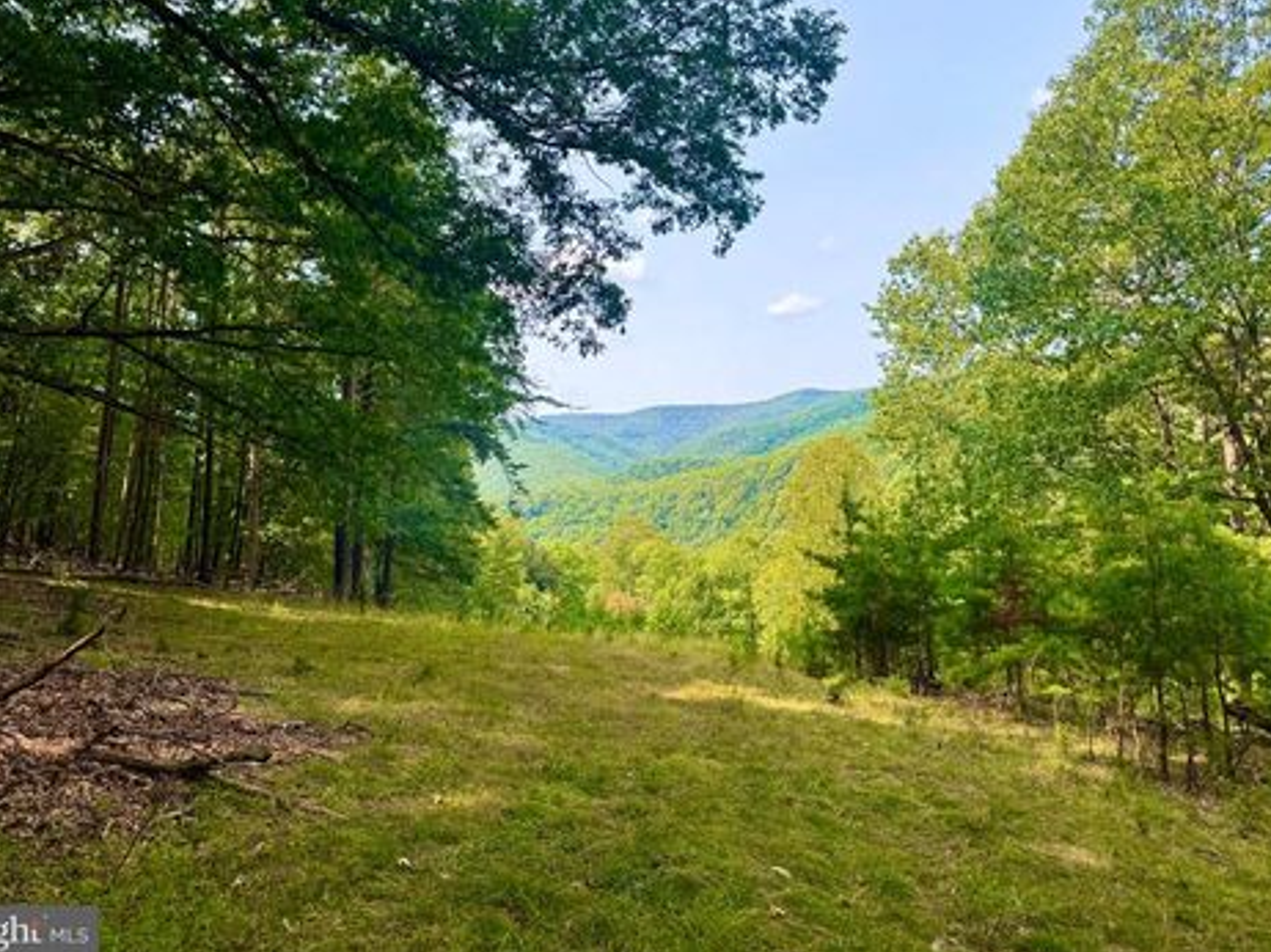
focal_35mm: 26
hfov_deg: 67.3
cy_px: 444
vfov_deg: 53.0
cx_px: 619
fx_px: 954
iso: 80
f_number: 1.78
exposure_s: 1/1151
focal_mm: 6.76
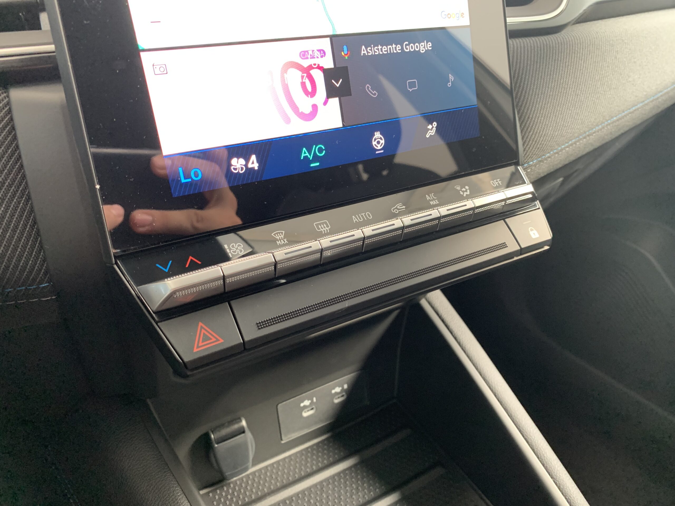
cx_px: 338
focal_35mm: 26
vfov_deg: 53.1
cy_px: 253
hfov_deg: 67.3
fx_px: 507
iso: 200
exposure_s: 1/60
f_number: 1.8
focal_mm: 4.25
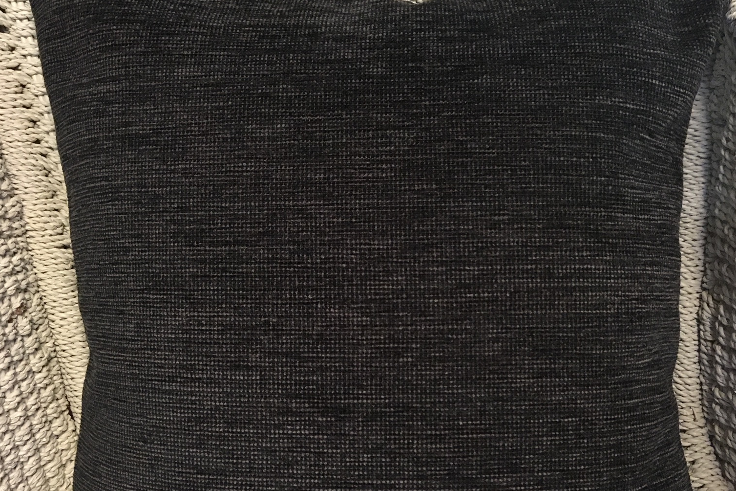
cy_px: 278
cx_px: 366
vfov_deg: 32.6
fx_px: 838
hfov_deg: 47.4
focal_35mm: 41
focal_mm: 4.15
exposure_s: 1/25
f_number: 2.2
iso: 200
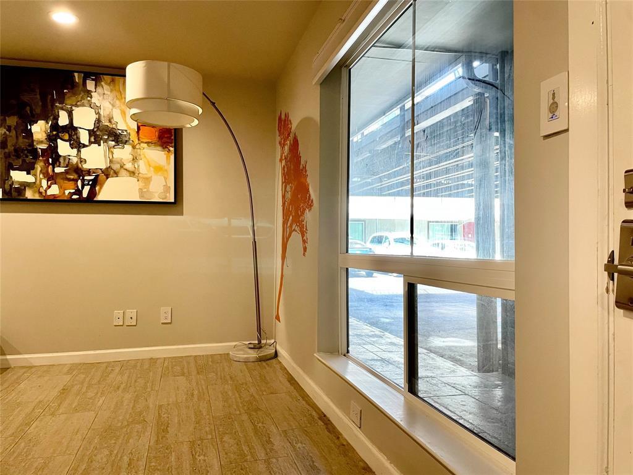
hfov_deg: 67.3
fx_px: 475
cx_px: 316
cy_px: 238
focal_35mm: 26
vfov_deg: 53.1
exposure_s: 1/60
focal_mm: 4.2
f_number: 1.6
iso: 80
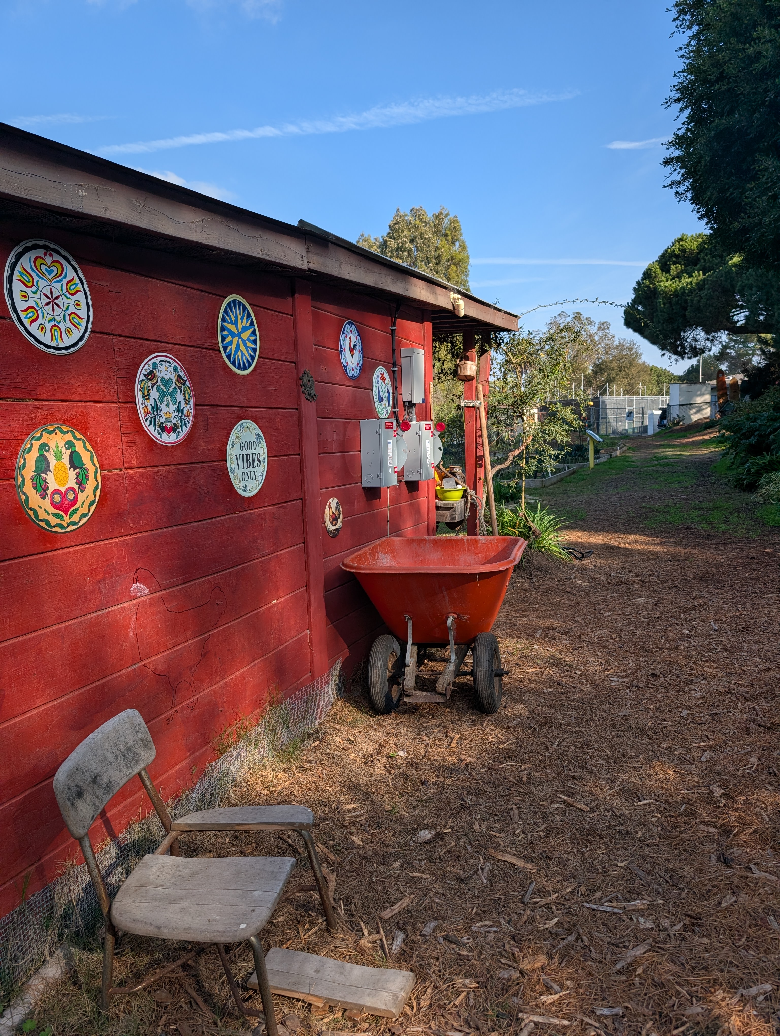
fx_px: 719
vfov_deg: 71.5
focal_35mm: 24
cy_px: 518
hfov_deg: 56.9
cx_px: 390
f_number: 1.68
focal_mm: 6.9
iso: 22
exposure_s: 1/699
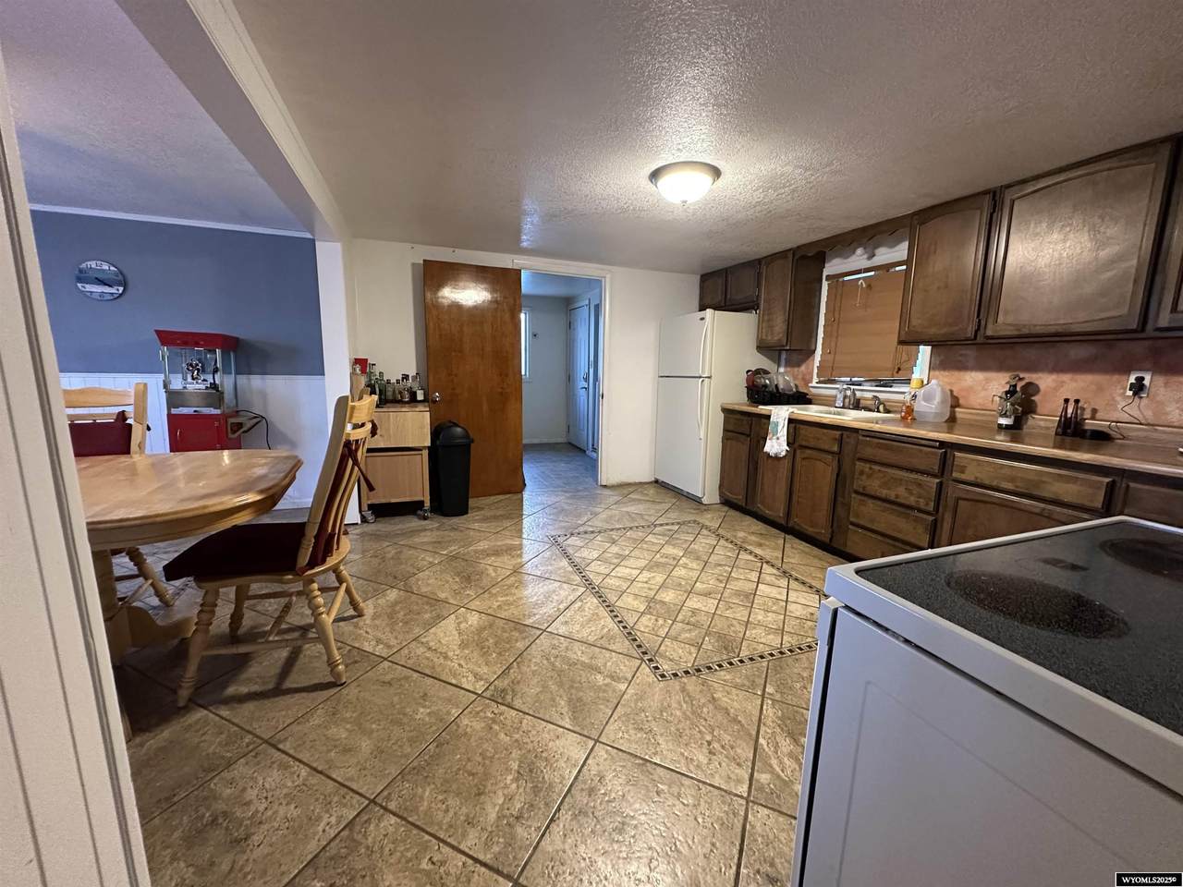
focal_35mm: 14
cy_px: 444
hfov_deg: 102.1
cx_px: 592
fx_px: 478
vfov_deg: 85.7
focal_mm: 2.22
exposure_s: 1/60
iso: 640
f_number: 2.2
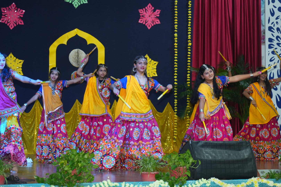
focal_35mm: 101
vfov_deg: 13.6
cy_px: 94
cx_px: 140
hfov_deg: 20.2
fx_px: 788
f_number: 4.5
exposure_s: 1/200
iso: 1600
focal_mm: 101
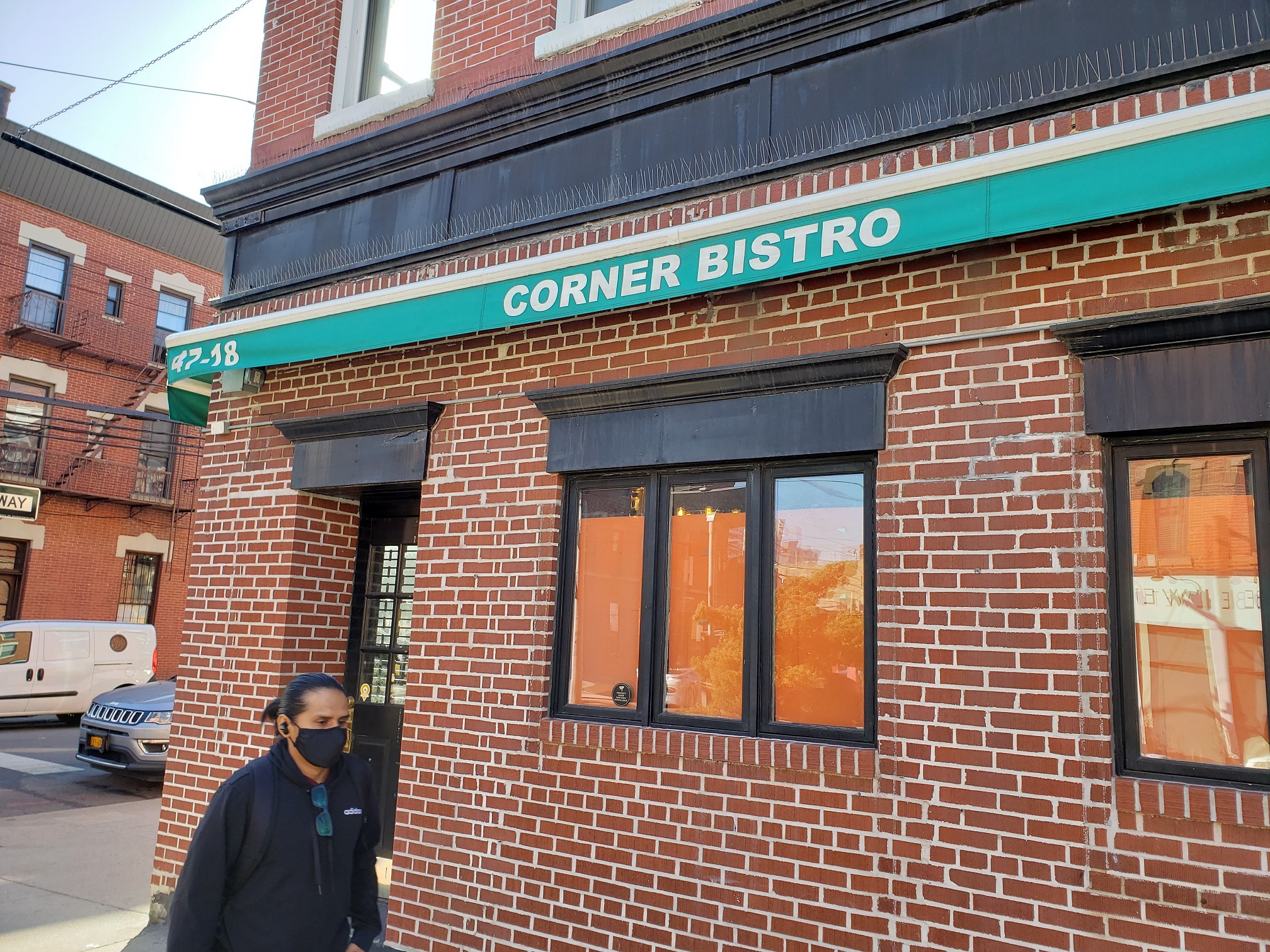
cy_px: 476
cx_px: 635
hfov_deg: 67.3
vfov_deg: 53.1
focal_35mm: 26
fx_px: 954
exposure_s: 1/169
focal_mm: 4.3
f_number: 2.4
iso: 50
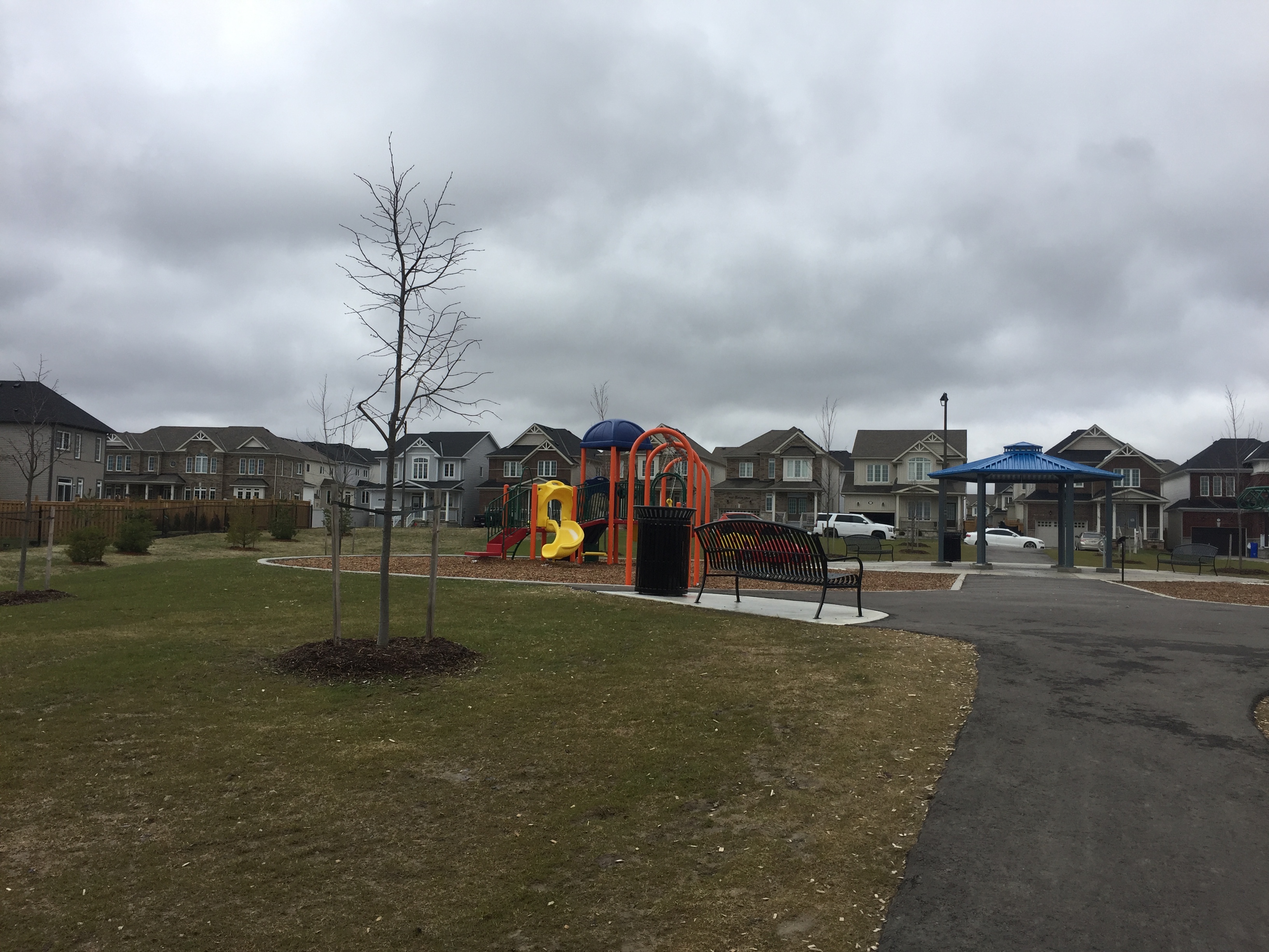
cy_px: 476
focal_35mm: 29
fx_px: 1063
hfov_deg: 61.7
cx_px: 634
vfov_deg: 48.2
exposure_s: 1/2825
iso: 32
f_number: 2.2
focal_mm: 4.15
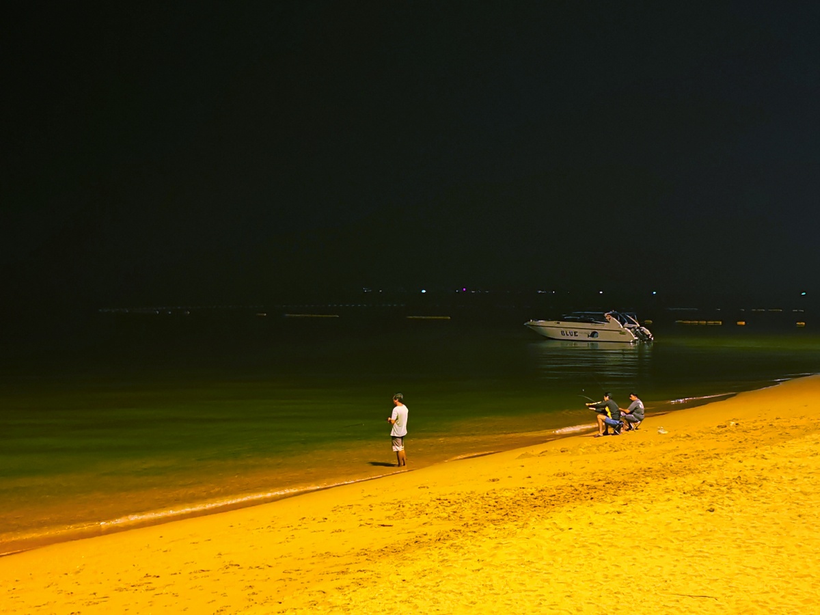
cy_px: 308
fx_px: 1303
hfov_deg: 34.9
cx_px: 410
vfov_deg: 26.6
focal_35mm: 55
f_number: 1.8
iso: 400
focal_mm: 5.58
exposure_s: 4
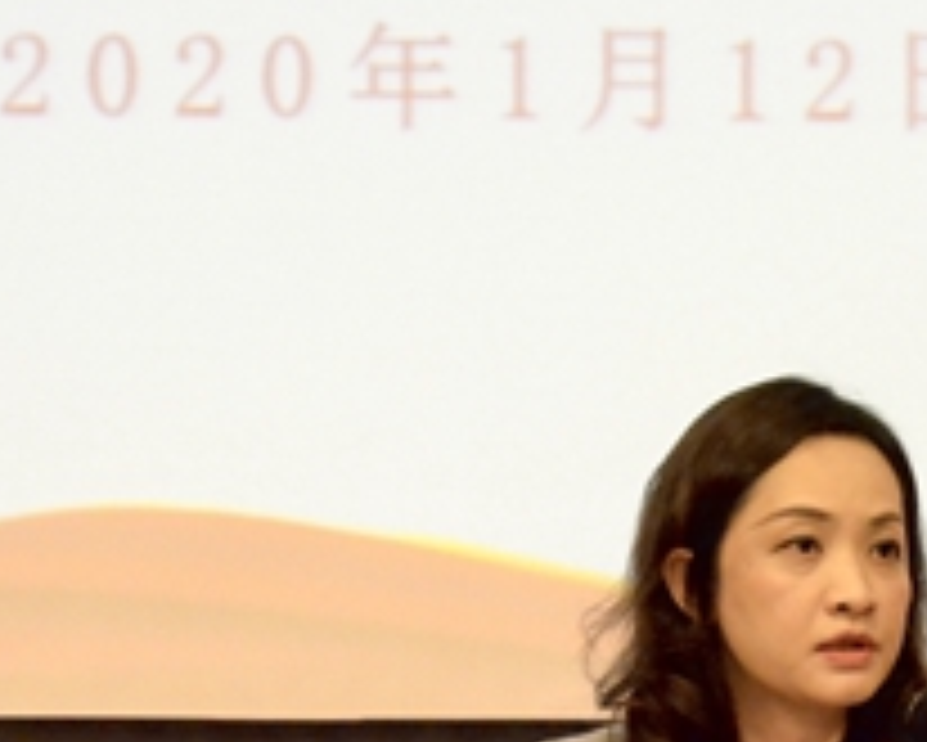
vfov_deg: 6.8
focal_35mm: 225
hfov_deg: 8.5
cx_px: 819
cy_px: 832
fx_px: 6186
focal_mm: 55
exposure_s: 1/40
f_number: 5.6
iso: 5000
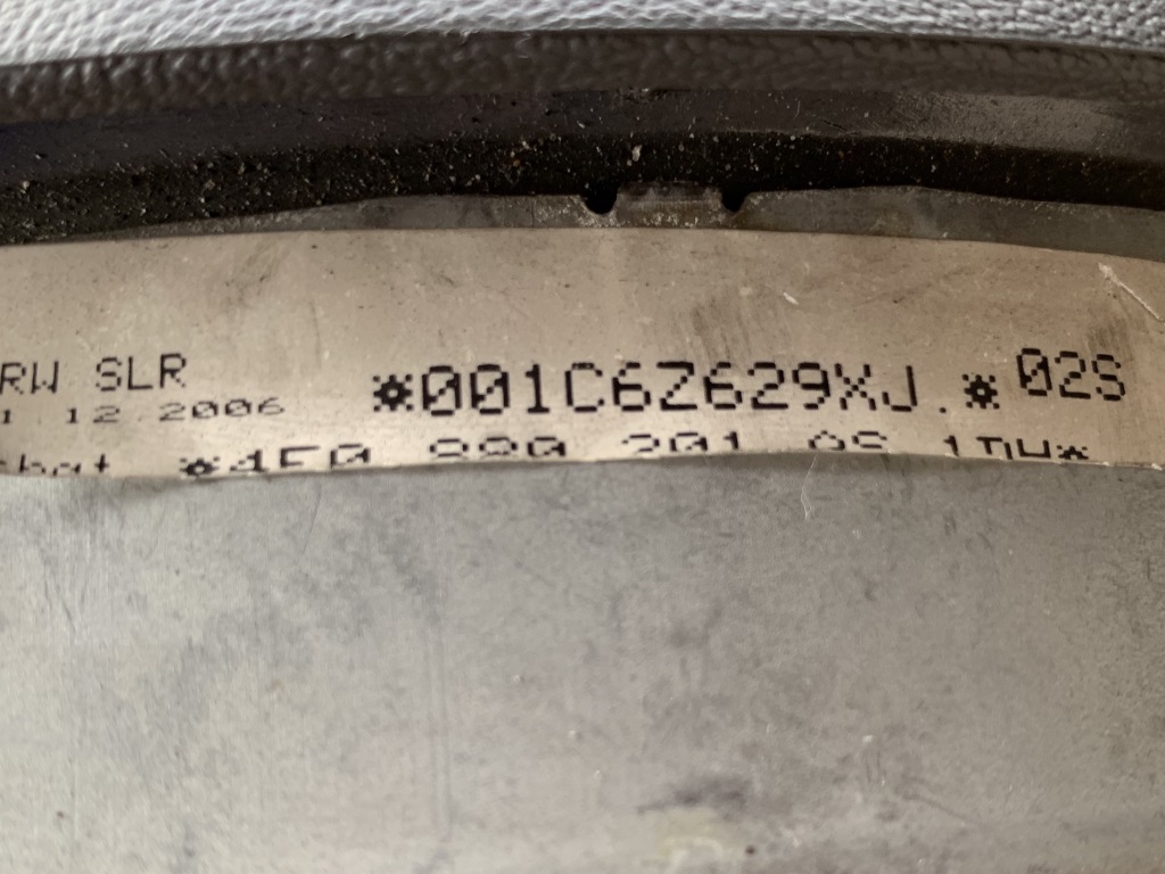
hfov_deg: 67.3
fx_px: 875
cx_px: 582
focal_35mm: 26
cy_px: 437
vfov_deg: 53.1
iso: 50
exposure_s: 1/121
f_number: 1.8
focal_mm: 4.25
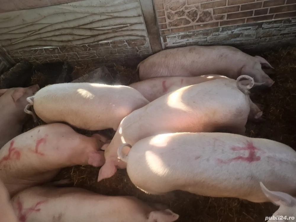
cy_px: 111
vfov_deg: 58.9
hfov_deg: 73.9
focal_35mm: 23
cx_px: 148
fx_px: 197
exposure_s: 1/100
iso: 160
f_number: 1.8
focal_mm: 5.54
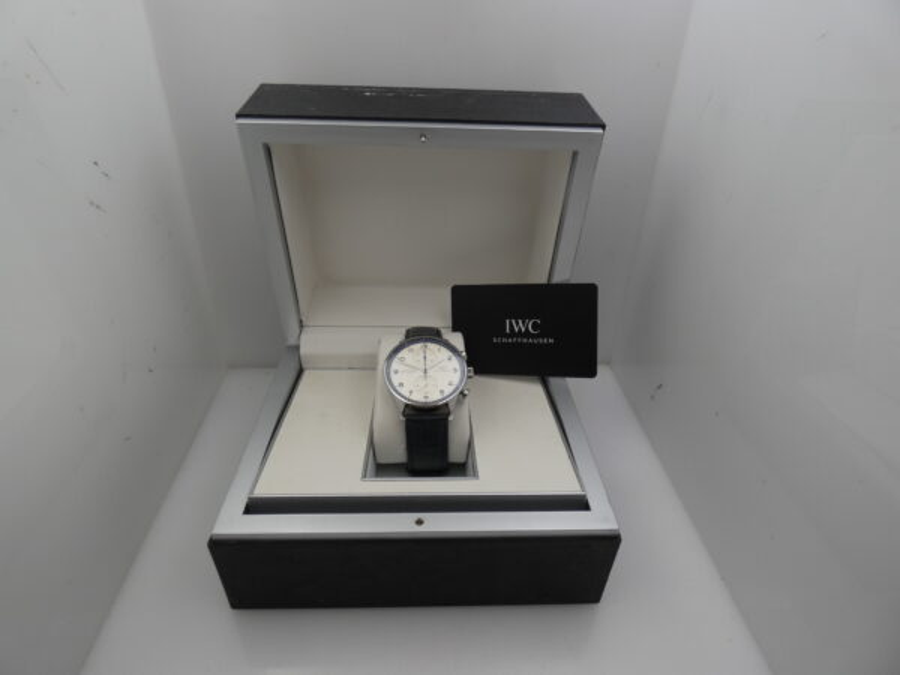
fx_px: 520
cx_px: 450
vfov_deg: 66.0
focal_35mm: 20
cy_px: 338
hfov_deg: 81.7
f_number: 2.8
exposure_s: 1/320
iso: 80
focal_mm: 3.6
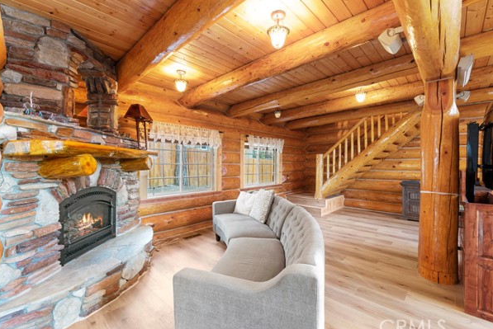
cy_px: 163
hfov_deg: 100.3
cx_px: 253
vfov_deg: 77.4
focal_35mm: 15
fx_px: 206
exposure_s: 2.5
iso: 200
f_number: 8
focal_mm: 14
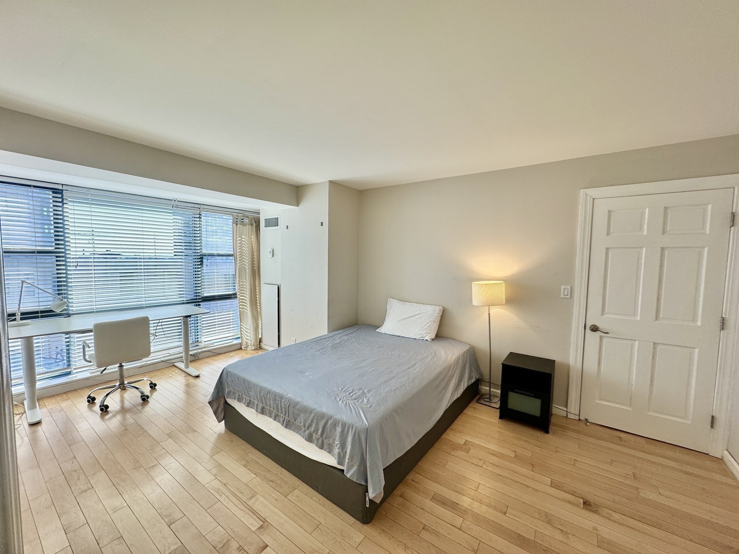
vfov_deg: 85.7
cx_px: 370
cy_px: 277
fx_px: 299
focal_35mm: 14
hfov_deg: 102.1
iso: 40
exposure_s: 1/127
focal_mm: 2.22
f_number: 2.2
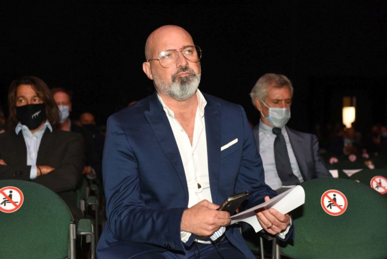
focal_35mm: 70
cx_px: 194
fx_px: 753
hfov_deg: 28.8
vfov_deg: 19.5
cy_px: 130
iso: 1600
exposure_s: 1/125
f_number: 5
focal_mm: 70
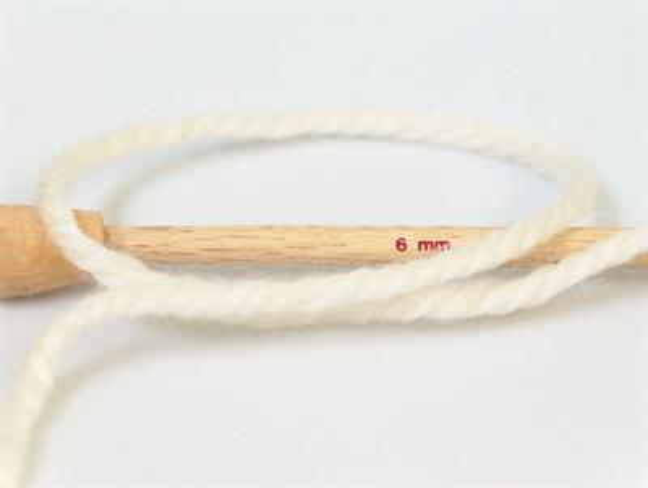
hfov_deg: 17.0
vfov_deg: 12.8
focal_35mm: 116
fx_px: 2174
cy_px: 244
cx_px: 324
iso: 200
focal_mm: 23.76
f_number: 3
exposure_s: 1/49.3
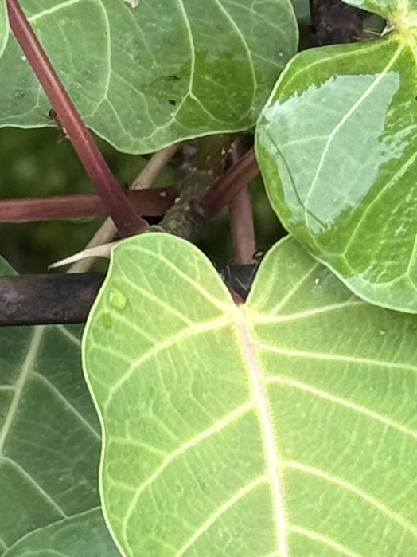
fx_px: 4451
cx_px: 201
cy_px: 272
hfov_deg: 5.4
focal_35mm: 277
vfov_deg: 7.2
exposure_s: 1/469
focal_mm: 6.76
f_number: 1.78
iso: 80
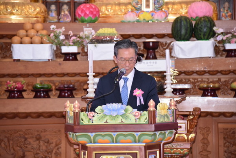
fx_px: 1180
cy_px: 79
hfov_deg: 11.4
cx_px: 118
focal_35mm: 180
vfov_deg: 7.6
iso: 3200
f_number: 5.6
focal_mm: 180
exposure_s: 1/60
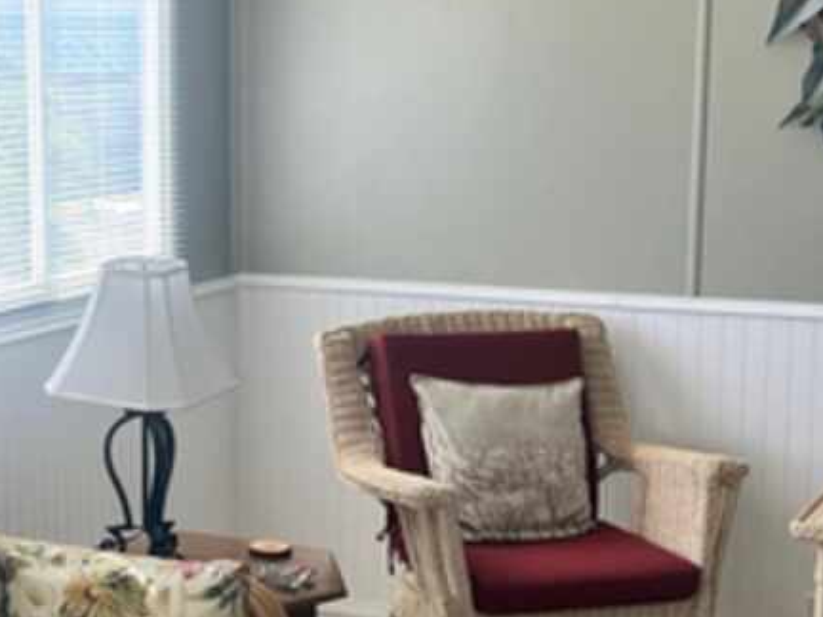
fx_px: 1831
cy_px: 286
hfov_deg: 24.5
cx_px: 51
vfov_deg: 19.1
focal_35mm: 77
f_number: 1.6
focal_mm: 5.1
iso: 40
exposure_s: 1/255
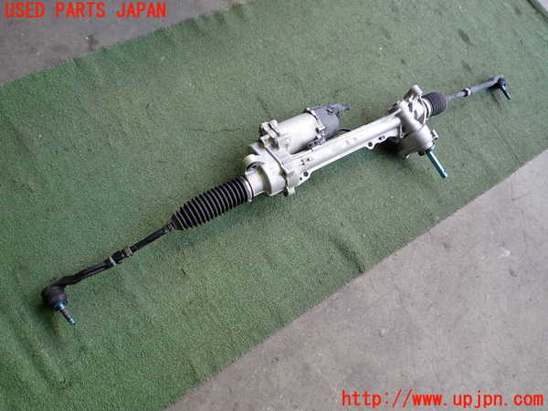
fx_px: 475
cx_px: 274
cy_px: 206
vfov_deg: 46.8
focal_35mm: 30
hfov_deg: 60.0
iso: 200
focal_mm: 5.4
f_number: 2.3
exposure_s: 1/80
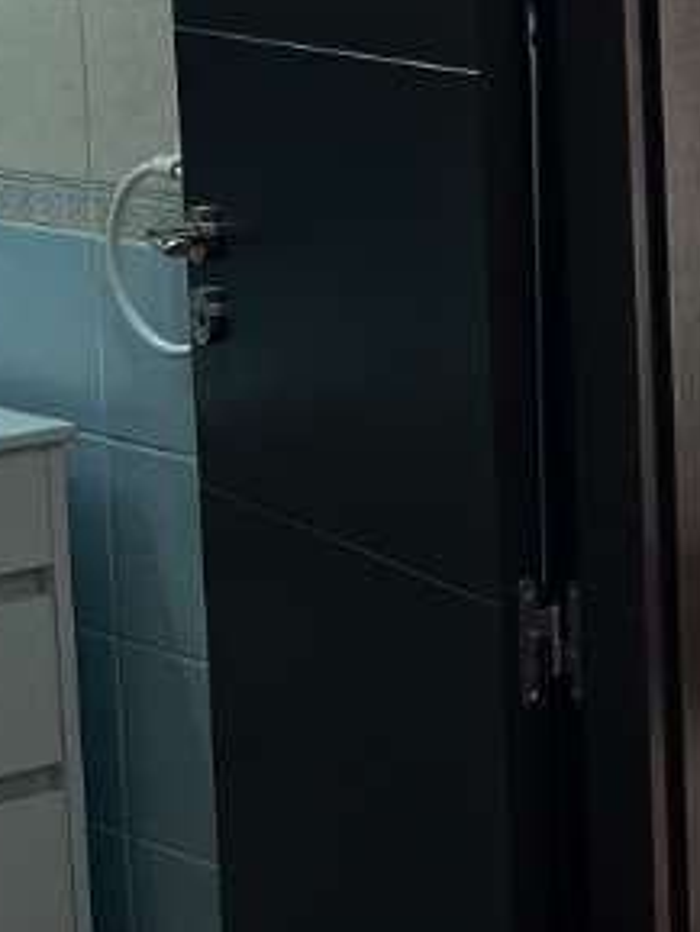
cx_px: 1353
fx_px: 3637
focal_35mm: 135
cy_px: 187
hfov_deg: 10.2
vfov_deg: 14.5
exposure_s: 1/121
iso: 50
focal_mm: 5.1
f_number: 1.6
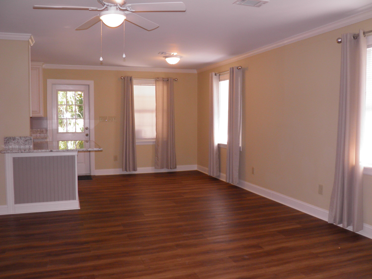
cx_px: 186
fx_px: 322
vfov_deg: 46.8
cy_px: 140
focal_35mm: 30
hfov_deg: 60.0
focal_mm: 5.5
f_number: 3
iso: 100
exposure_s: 1/40
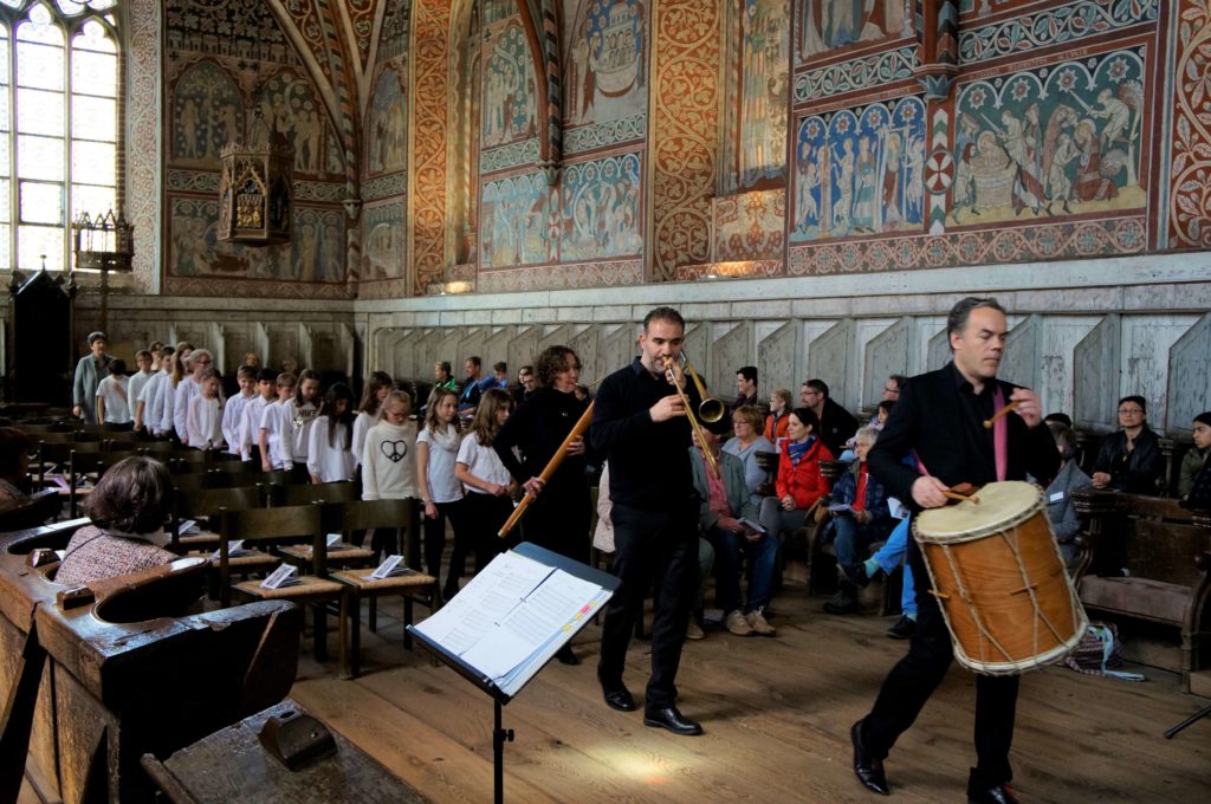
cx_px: 606
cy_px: 402
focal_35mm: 38
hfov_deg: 51.3
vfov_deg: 35.4
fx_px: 1260
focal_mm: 25
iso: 1000
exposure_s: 1/60
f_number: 4
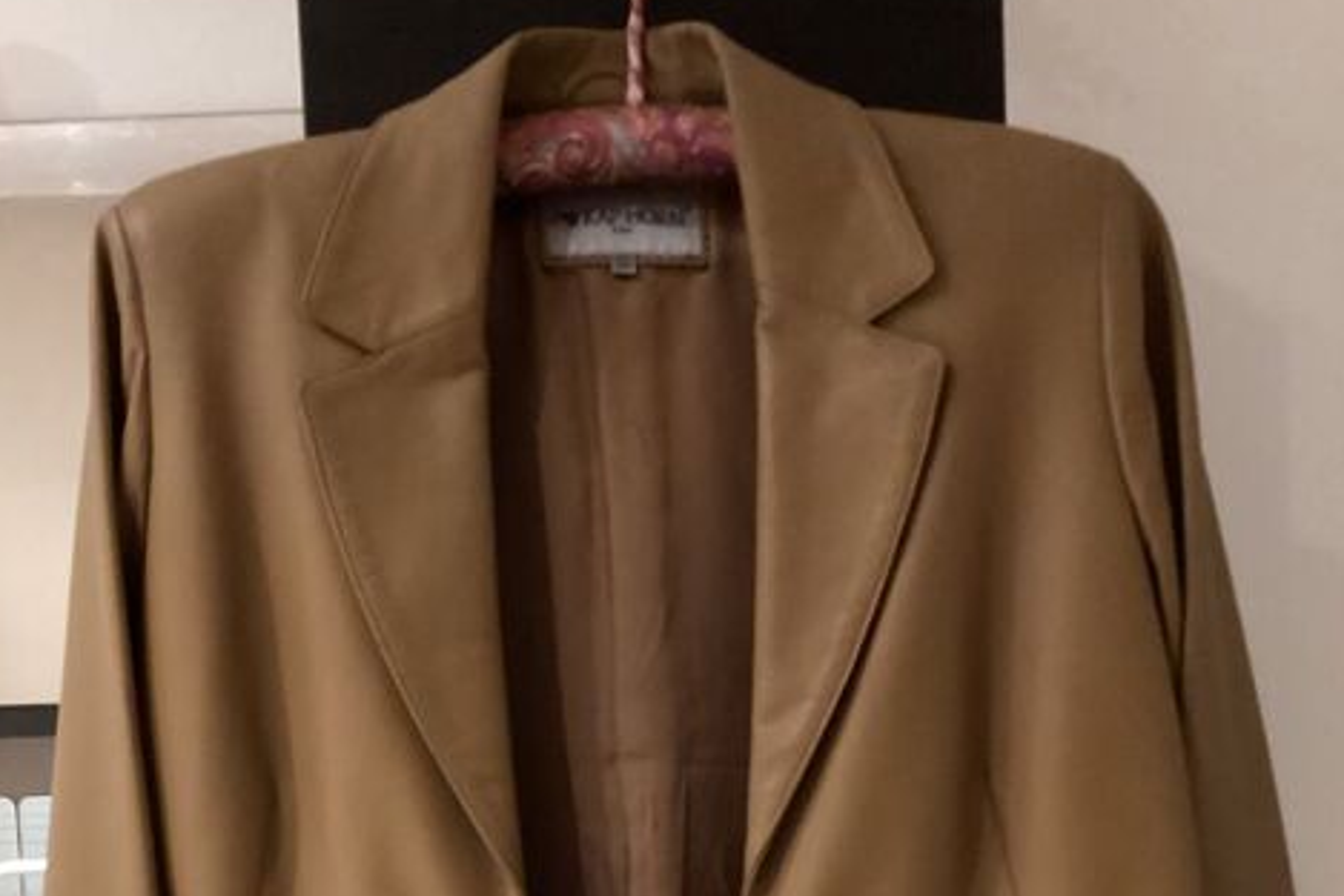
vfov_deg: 28.8
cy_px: 873
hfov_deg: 44.5
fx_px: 1643
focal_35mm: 44
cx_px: 659
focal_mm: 3.3
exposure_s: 1/17
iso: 800
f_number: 2.4
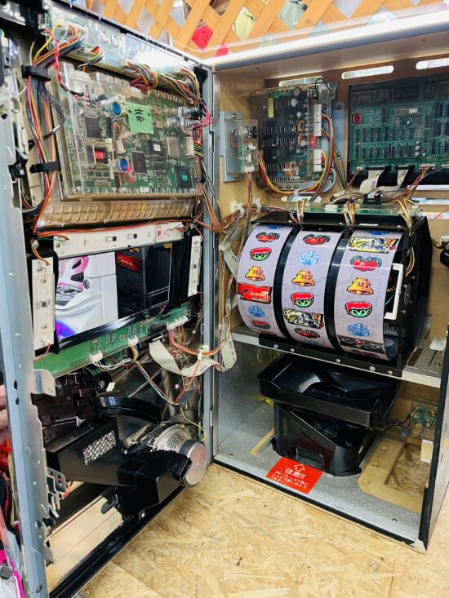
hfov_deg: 53.1
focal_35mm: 26
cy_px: 299
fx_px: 450
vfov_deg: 67.3
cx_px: 224
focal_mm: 5.7
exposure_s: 1/50
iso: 125
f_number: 1.5
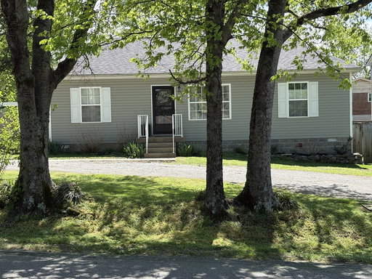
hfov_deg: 36.8
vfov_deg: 28.0
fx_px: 559
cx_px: 186
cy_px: 140
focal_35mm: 52
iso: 40
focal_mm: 5.96
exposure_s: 1/1016
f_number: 1.6
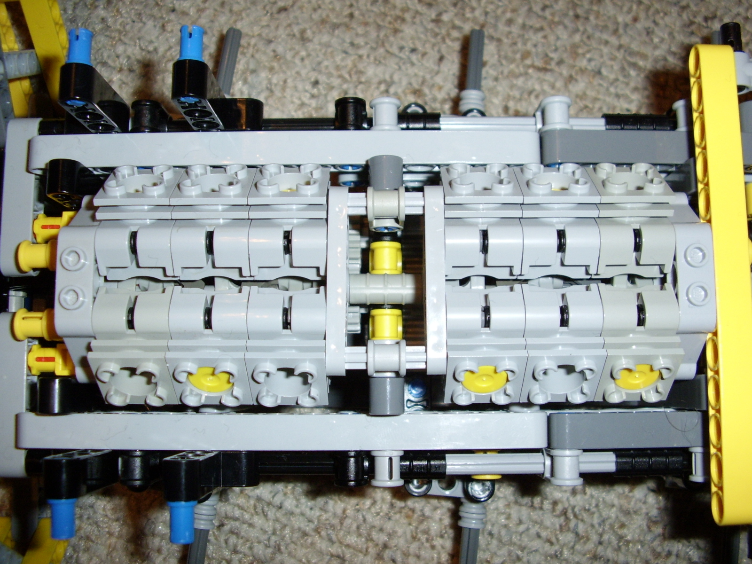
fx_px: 652
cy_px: 282
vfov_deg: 46.8
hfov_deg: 60.0
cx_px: 376
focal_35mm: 30
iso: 141
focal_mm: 5.8
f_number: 2.9
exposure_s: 1/30
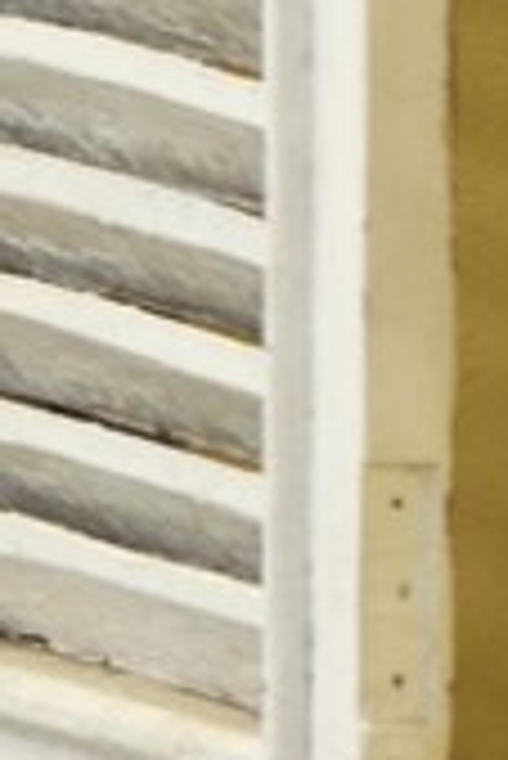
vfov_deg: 1.2
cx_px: -2167
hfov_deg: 0.8
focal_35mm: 1769
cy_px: -243
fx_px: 37358
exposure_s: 1/80
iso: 100
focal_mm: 125
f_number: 7.1
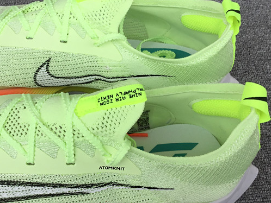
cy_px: 100
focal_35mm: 56
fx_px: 439
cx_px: 64
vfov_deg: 26.1
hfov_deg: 33.6
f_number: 2.4
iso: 25
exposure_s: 1/367
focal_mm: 3.3
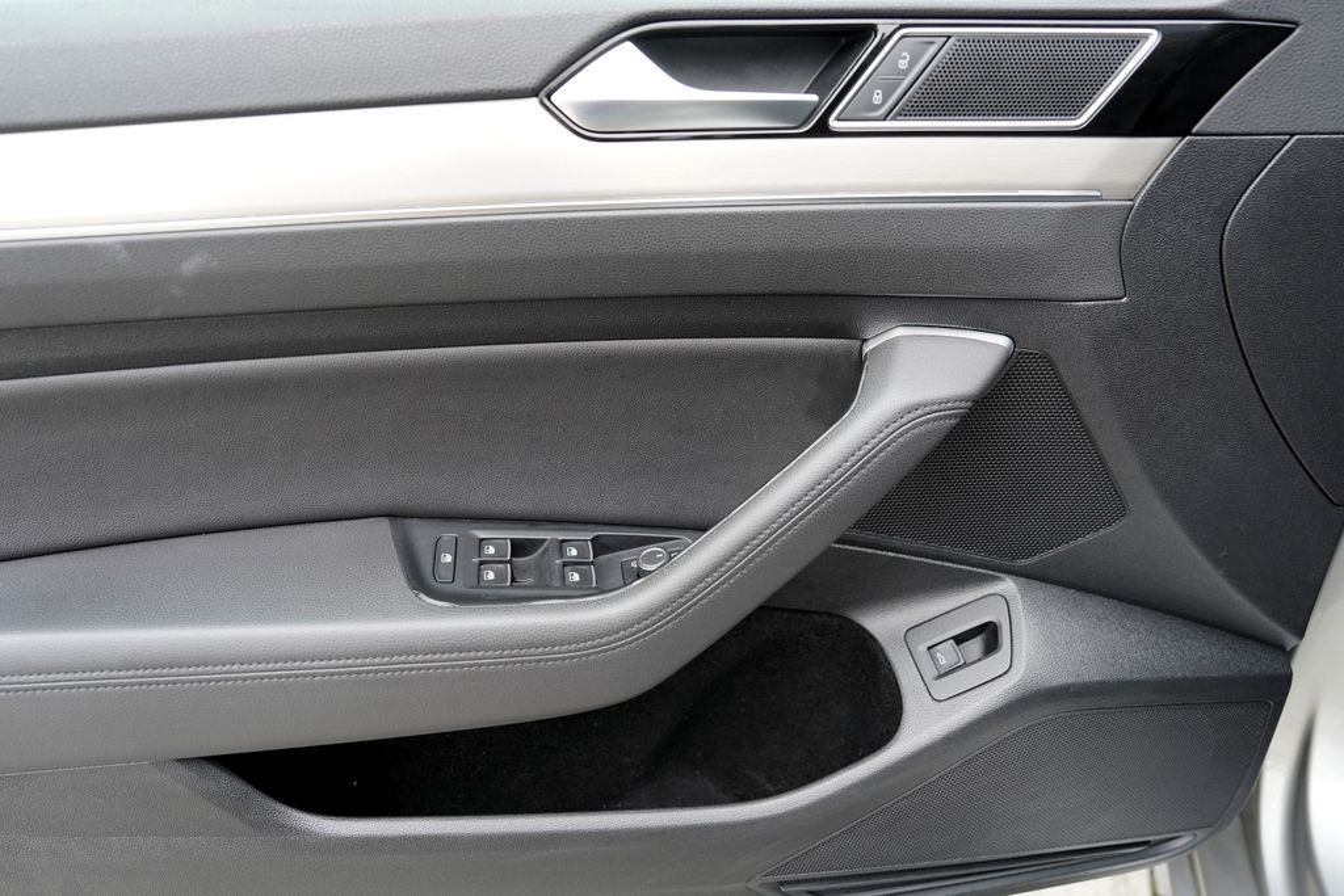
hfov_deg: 73.7
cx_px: 672
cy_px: 448
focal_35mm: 24
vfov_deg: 53.1
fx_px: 896
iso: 1250
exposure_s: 1/160
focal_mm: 24
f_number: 4
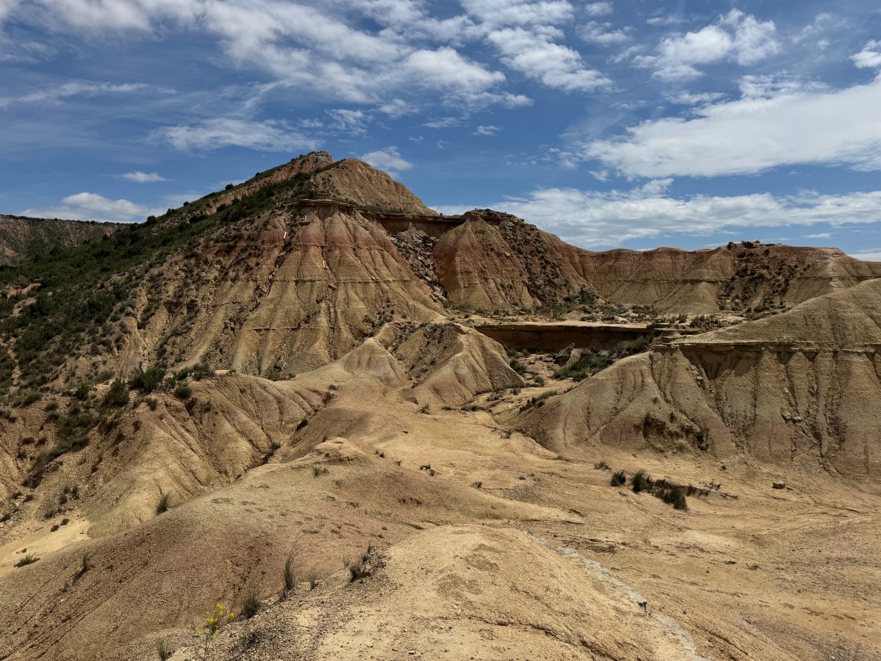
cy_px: 330
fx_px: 611
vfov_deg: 56.8
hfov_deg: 71.6
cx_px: 440
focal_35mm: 24
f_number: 1.78
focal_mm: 6.76
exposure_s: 1/12346
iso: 80
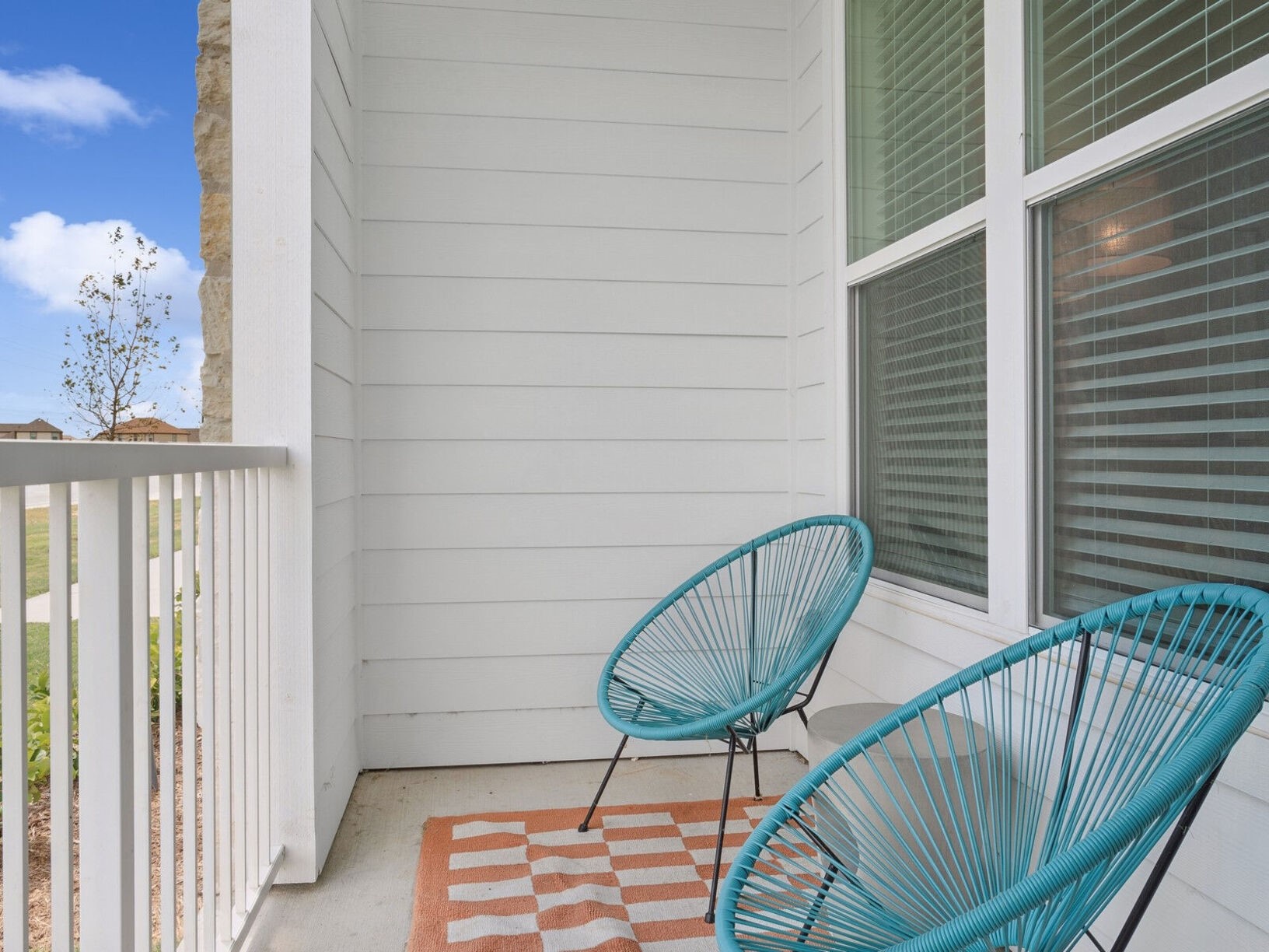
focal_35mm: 24
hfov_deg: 71.6
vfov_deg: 56.8
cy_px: 476
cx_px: 634
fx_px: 880
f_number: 11
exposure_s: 1/15
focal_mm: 12
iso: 200
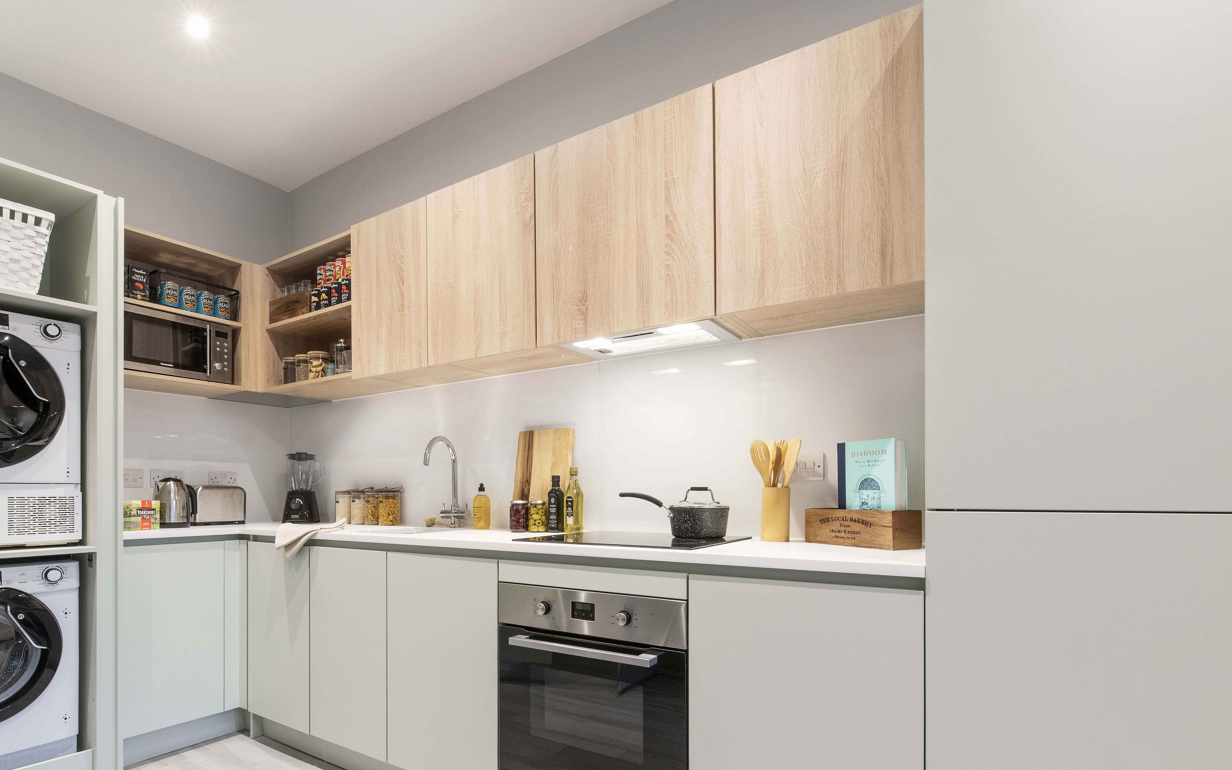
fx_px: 604
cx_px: 549
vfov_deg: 63.8
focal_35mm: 18
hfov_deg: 90.7
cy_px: 494
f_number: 16
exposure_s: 1/1.25
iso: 500
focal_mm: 14
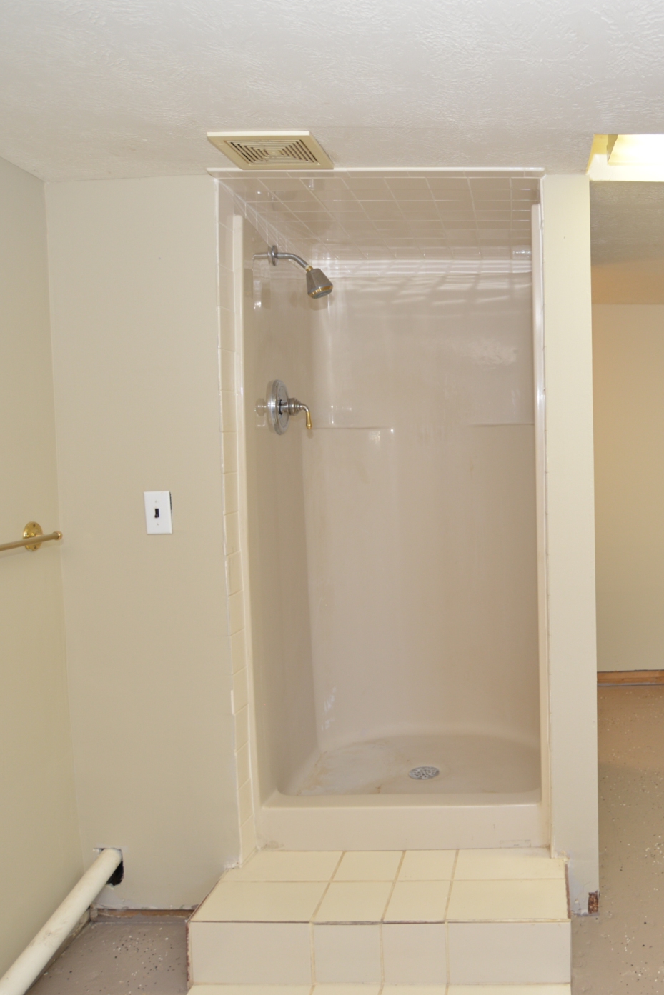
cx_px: 545
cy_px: 484
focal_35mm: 28
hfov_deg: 43.9
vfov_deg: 65.5
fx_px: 774
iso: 400
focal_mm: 18
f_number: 4.5
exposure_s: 1/25
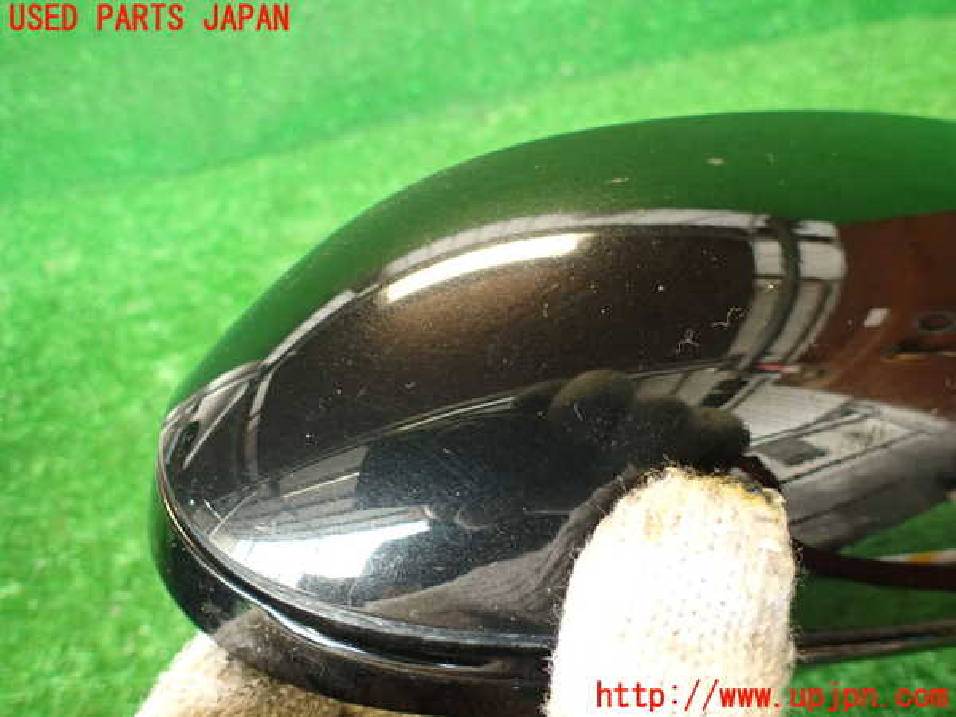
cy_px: 358
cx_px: 478
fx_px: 690
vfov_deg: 54.9
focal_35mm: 25
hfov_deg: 69.4
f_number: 2
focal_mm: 4.5
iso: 320
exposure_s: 1/30
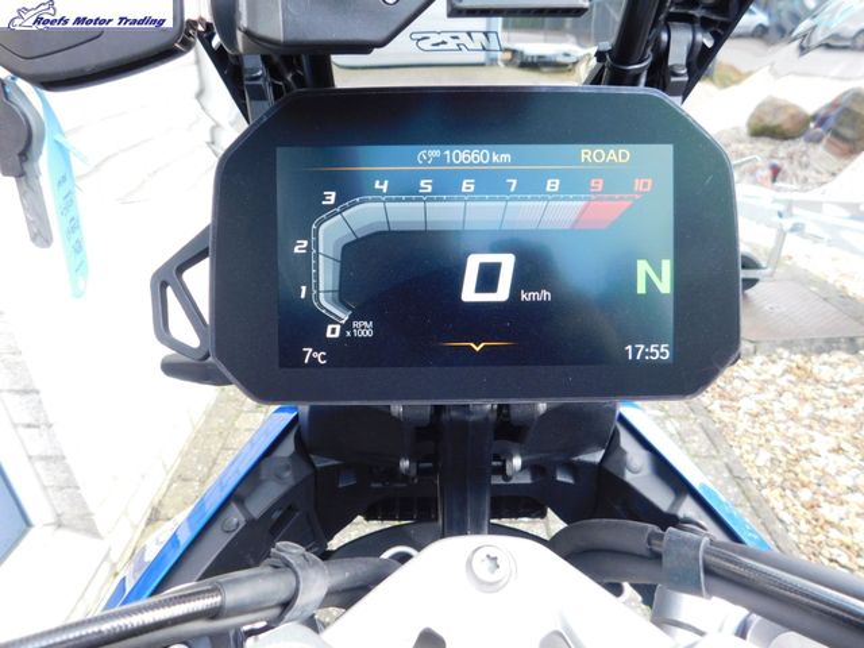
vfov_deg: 58.9
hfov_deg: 73.9
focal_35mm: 23
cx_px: 432
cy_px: 324
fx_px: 574
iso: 125
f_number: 3
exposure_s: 1/40
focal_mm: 4
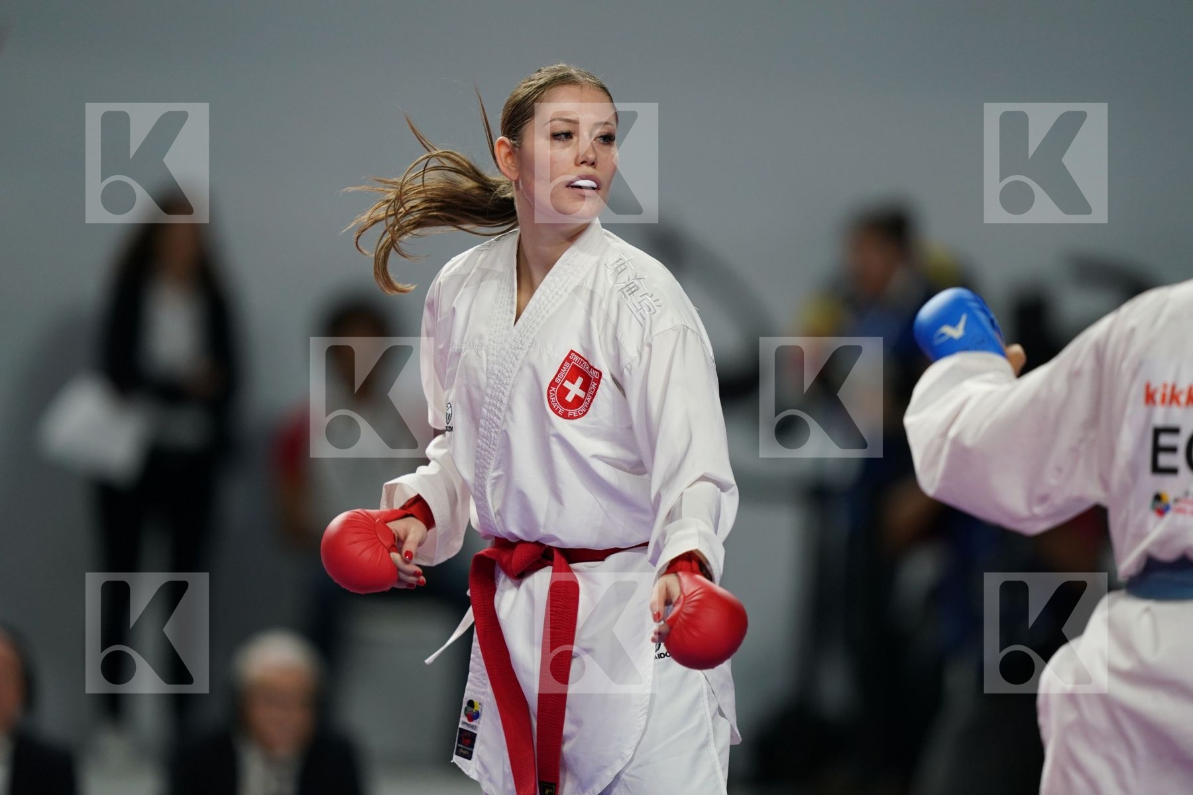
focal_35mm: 400
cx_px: 596
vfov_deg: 3.4
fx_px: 13255
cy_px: 398
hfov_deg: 5.2
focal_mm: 400
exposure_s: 1/1000
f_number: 2.8
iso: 1600
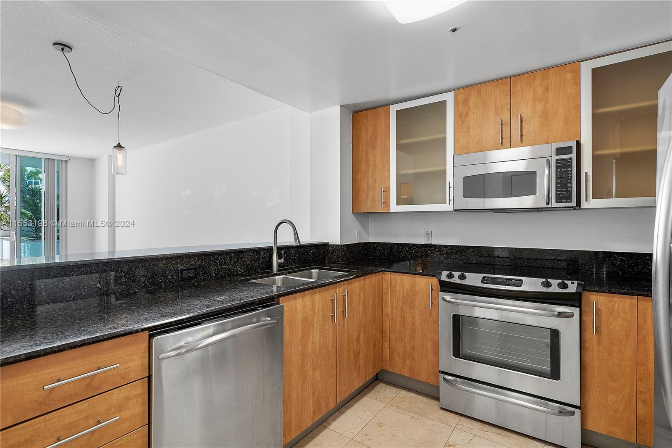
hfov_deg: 93.3
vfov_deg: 70.4
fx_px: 317
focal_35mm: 17
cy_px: 224
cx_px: 336
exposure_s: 1/25
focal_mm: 17
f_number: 8
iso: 640
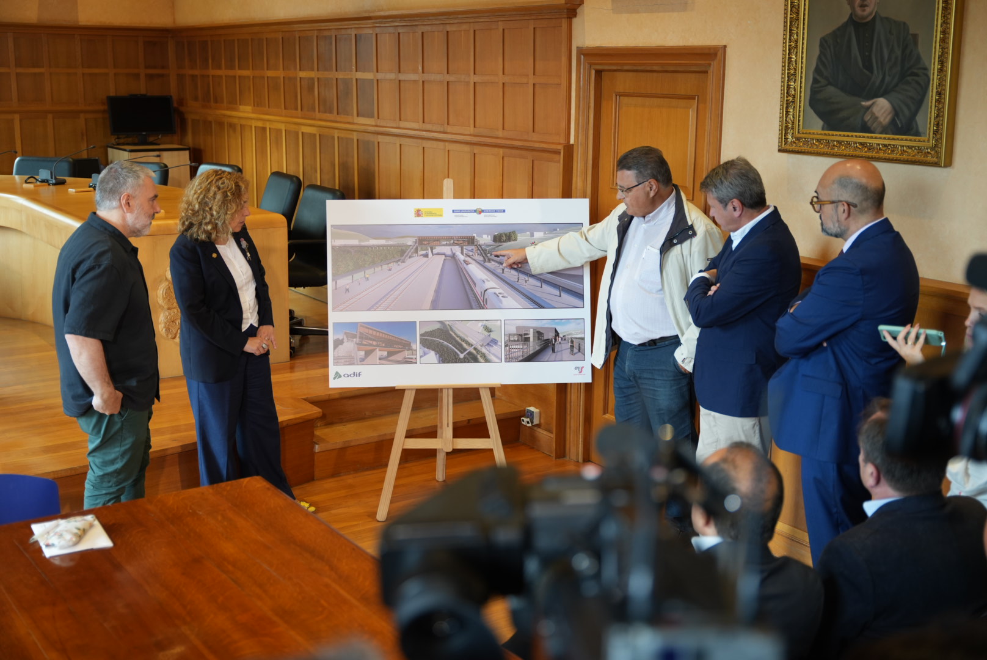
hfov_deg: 45.9
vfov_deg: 31.6
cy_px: 330
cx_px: 494
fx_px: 1166
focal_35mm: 42
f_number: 2.8
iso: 800
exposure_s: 1/200
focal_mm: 42.5
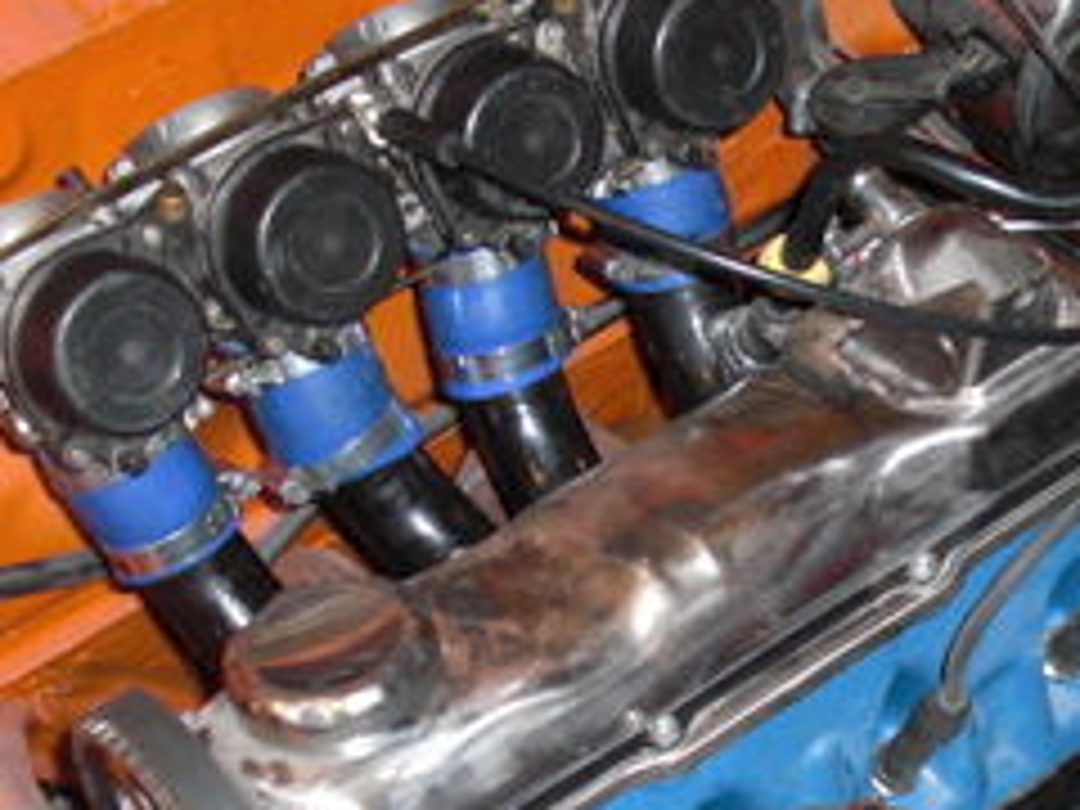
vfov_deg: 15.4
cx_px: 864
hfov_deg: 20.2
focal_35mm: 96
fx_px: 2995
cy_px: 522
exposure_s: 1/60
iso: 200
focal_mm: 6.3
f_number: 2.8
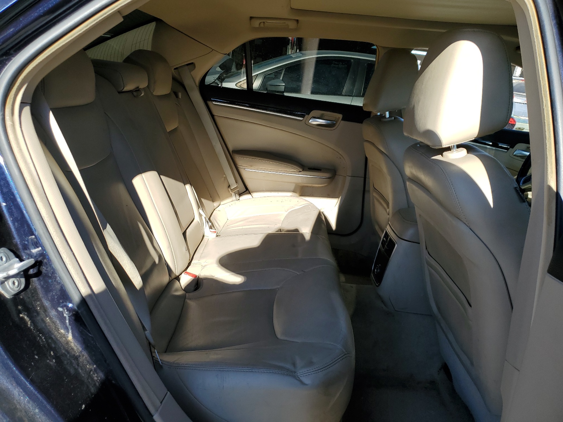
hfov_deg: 67.3
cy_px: 211
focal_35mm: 26
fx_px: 423
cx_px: 282
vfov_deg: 53.1
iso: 50
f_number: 1.5
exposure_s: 1/1111
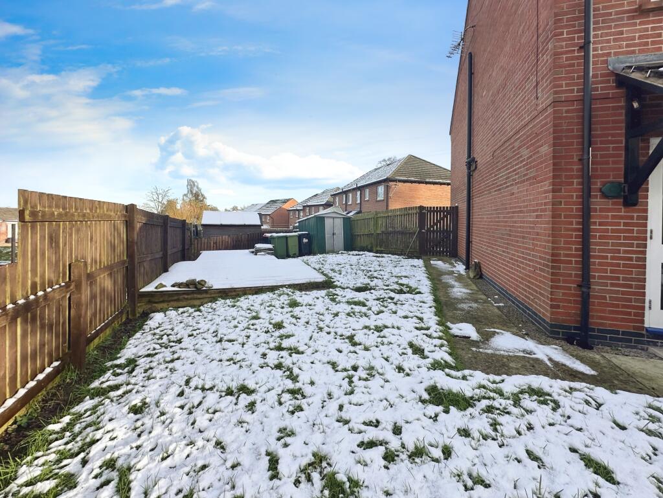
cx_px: 332
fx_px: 268
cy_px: 249
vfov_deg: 85.7
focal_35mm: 14
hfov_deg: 102.0
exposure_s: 1/1233
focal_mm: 2.22
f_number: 2.2
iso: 50
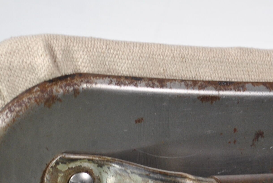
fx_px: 1994
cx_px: 176
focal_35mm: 263
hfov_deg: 7.8
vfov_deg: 5.2
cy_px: 189
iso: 200
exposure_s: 1/30
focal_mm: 55
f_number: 5.6
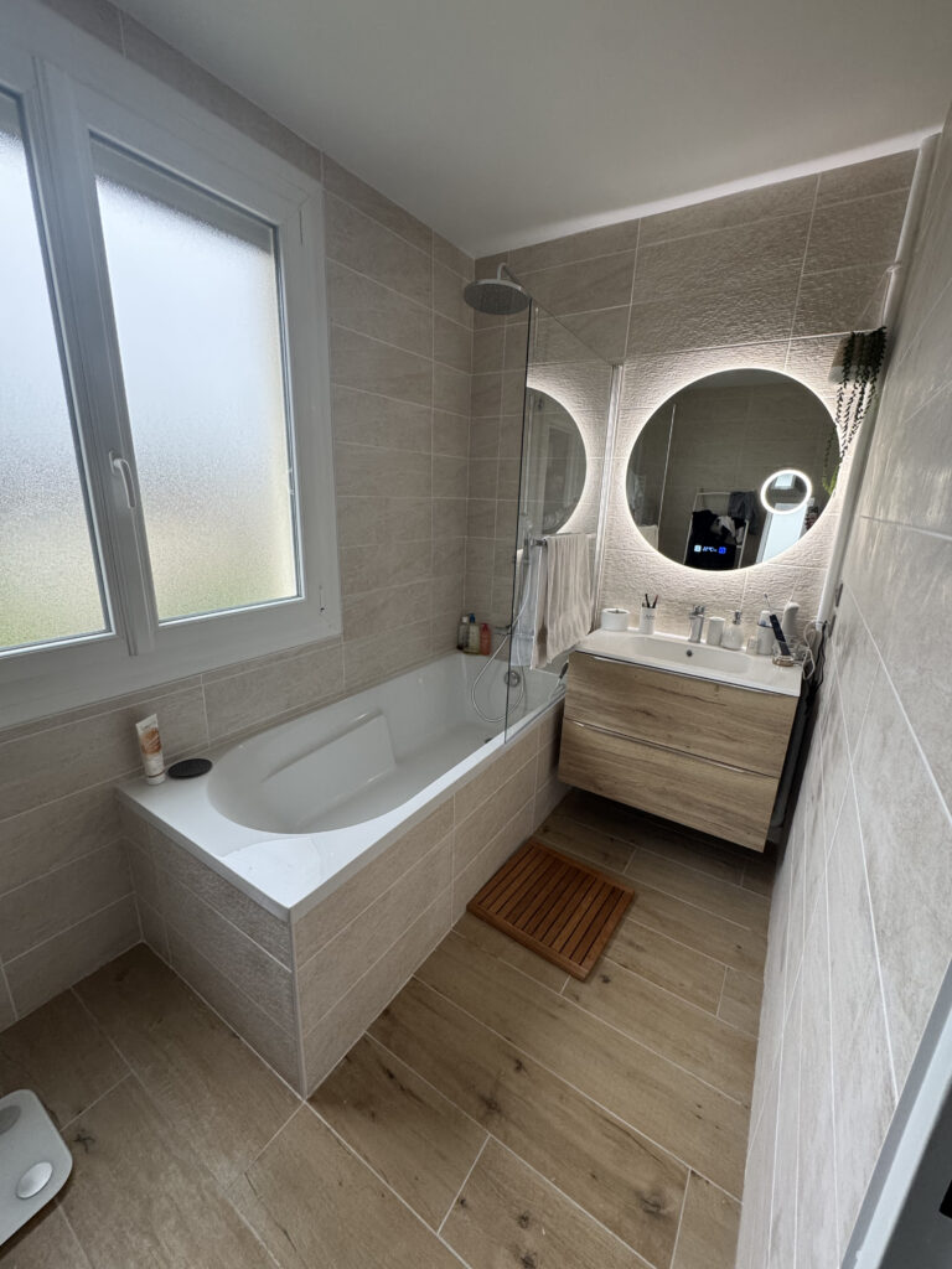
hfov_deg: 85.7
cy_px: 634
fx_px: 513
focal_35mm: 14
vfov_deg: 102.1
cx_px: 476
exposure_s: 1/99
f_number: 2.2
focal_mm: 2.2
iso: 250
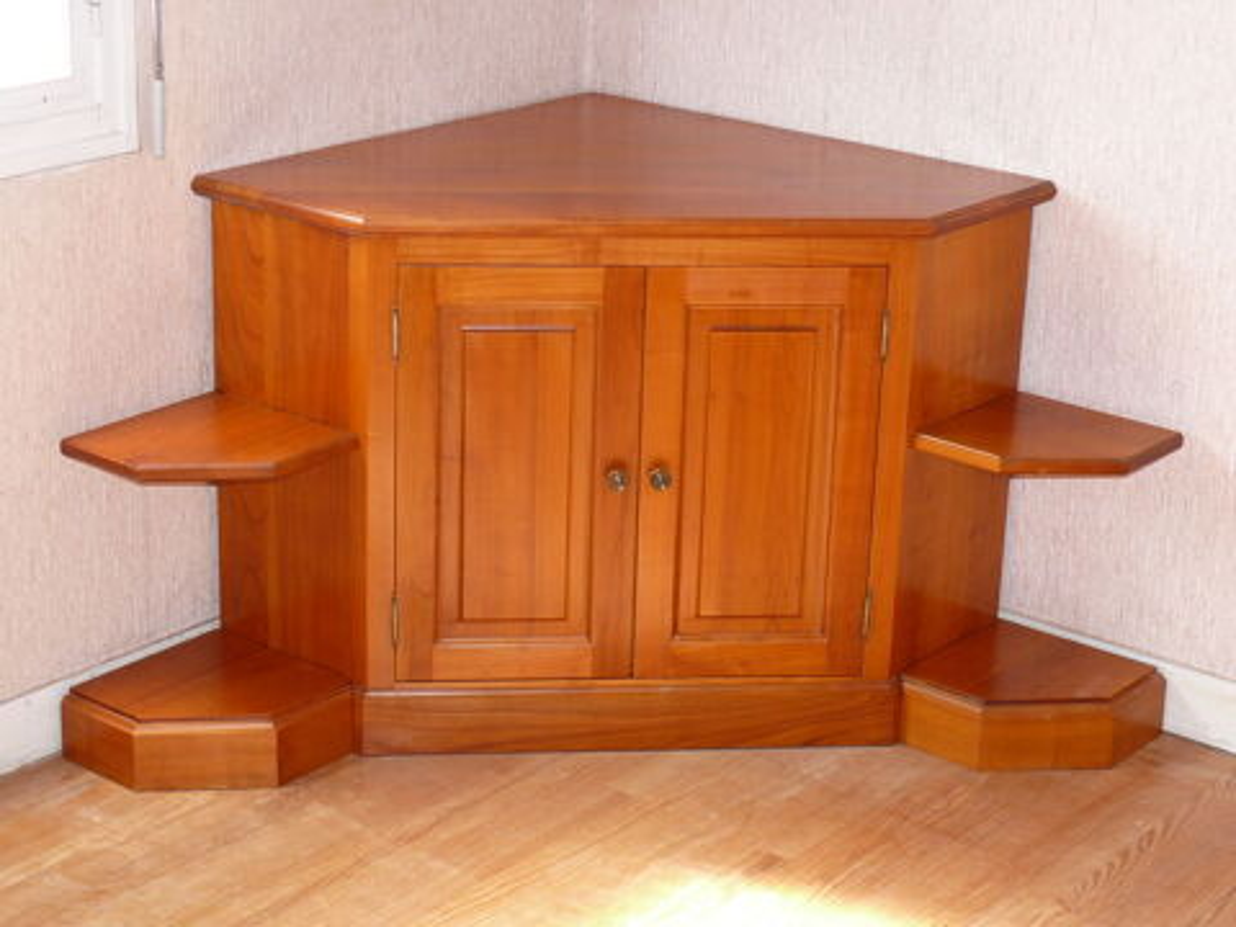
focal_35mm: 75
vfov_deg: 19.6
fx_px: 2678
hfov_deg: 26.0
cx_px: 618
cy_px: 464
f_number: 3.2
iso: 100
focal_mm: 12.5
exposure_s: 1/30
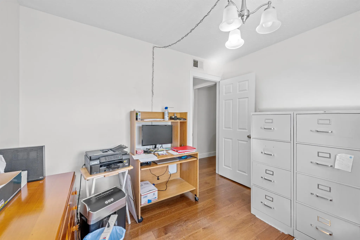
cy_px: 120
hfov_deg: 102.3
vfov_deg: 79.2
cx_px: 180
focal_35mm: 14
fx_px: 145
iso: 400
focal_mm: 14.5
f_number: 8
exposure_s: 1/25
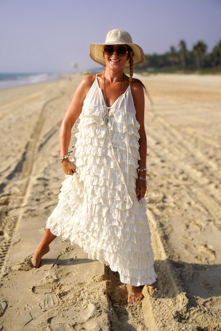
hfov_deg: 31.9
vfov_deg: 46.4
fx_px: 387
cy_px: 166
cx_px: 110
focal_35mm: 42
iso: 100
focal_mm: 28
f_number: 5.6
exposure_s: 1/1250
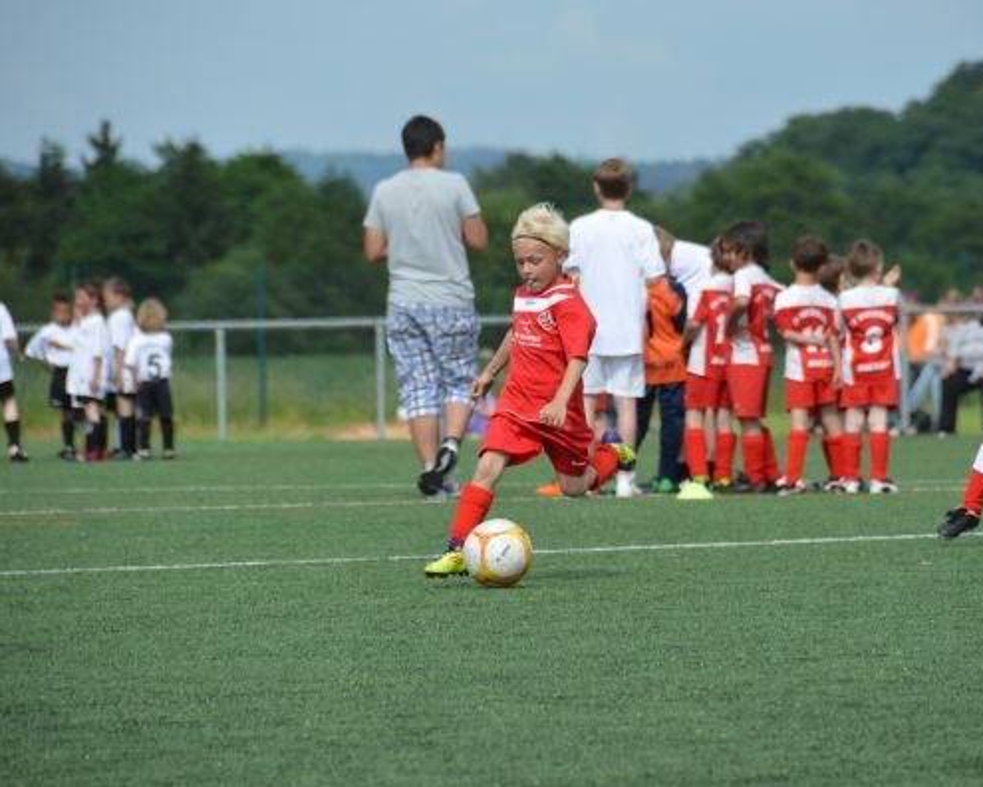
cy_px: 394
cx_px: 592
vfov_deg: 4.5
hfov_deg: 5.7
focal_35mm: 341
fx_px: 9921
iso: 400
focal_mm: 200
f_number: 6.3
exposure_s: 1/1600
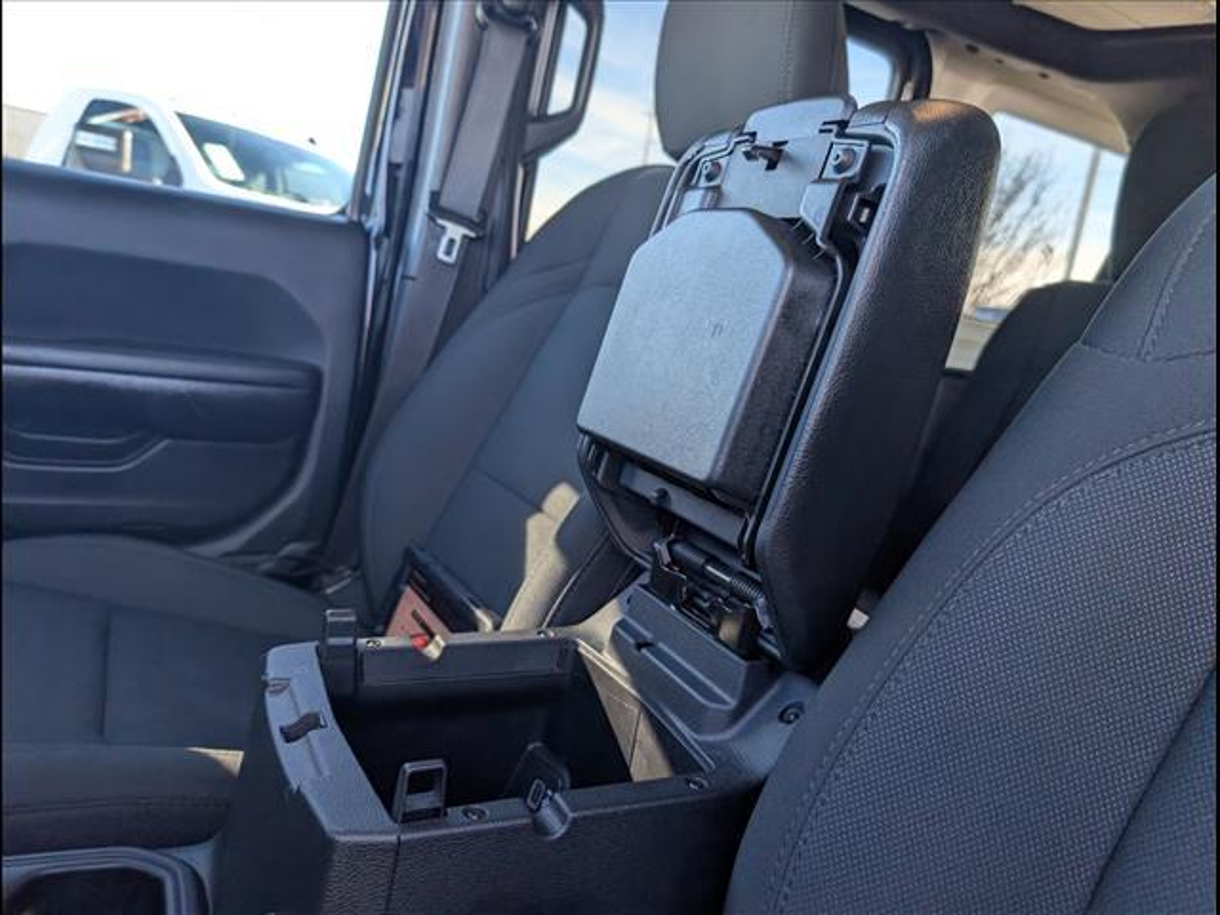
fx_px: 846
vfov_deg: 56.8
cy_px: 458
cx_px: 610
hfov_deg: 71.6
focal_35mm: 24
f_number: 1.68
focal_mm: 6.9
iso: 41
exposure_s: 1/161
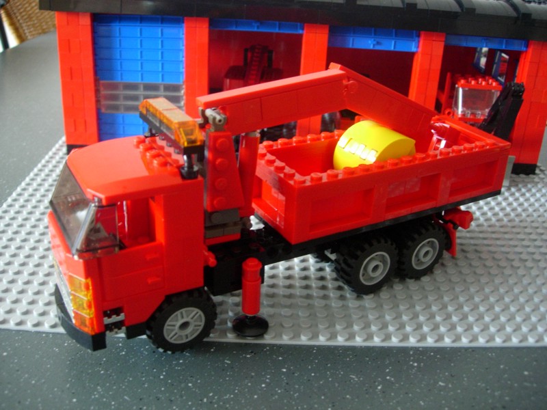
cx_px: 274
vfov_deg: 37.7
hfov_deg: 49.0
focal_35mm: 38
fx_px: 600
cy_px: 205
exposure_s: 1/32
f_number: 2.8
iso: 178
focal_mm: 7.8
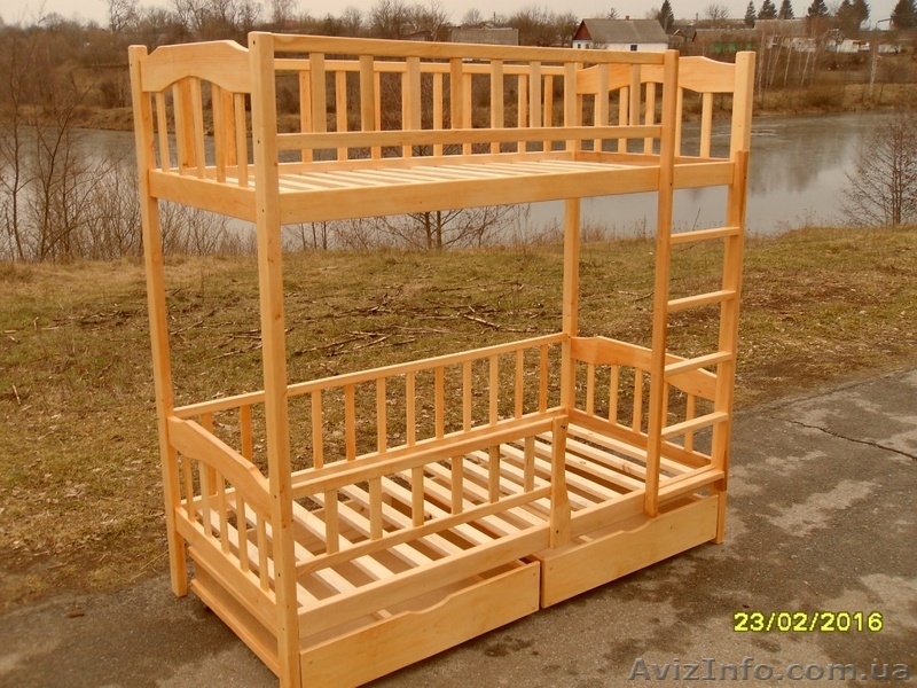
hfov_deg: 52.6
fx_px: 927
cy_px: 344
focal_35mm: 35
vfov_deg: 40.7
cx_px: 458
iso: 100
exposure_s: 1/60
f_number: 3.5
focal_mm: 6.3
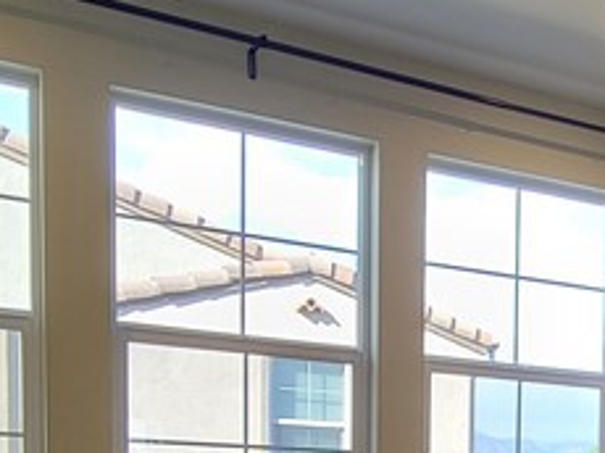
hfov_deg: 30.6
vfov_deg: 22.5
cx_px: 621
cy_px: 587
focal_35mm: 58
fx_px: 1013
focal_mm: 2.2
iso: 80
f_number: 2.2
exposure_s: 1/60
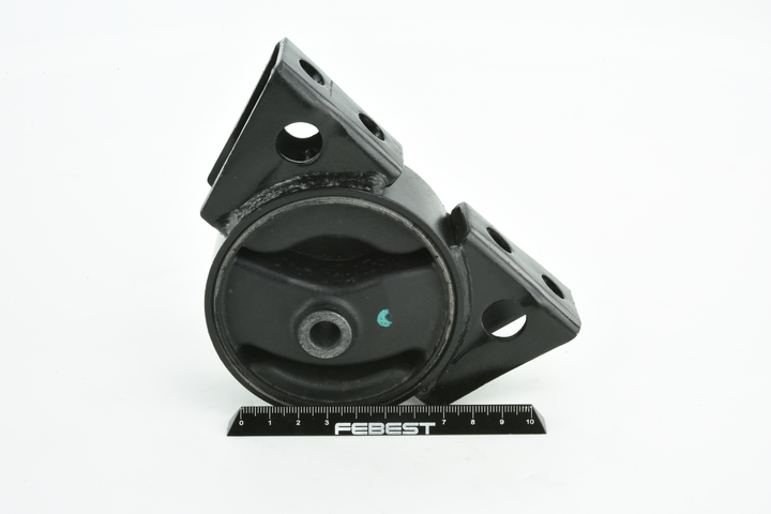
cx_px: 386
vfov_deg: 22.6
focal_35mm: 60
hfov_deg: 33.4
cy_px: 257
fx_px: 1285
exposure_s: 1/2
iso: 64
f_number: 29
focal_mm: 60
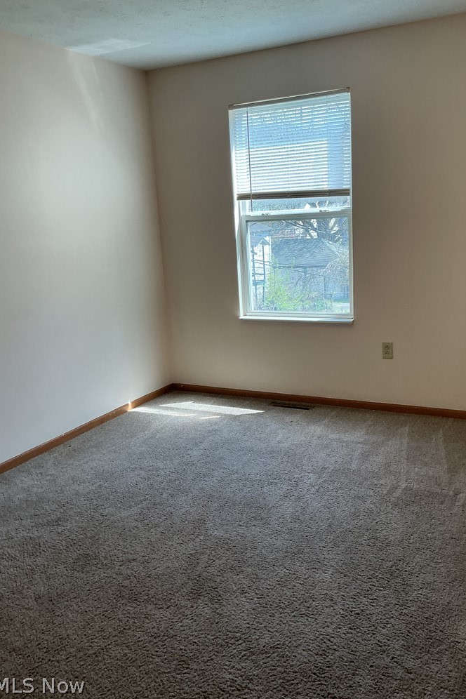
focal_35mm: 31
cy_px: 342
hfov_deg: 42.3
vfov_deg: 60.3
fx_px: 602
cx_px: 258
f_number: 1.8
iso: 50
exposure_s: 1/120
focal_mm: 3
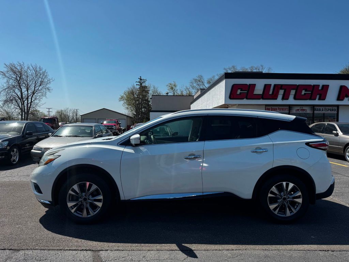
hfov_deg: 71.6
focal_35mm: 24
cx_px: 174
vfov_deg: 56.8
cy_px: 131
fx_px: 242
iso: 80
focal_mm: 6.76
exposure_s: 1/7092
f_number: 1.78
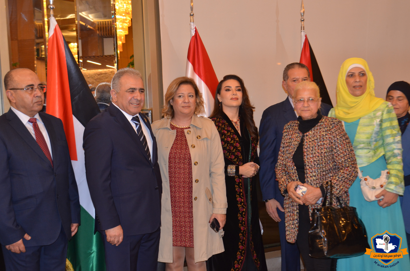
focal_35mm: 52
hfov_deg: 37.9
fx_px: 597
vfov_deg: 25.6
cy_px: 136
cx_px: 205
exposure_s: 1/60
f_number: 4
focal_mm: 35
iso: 800
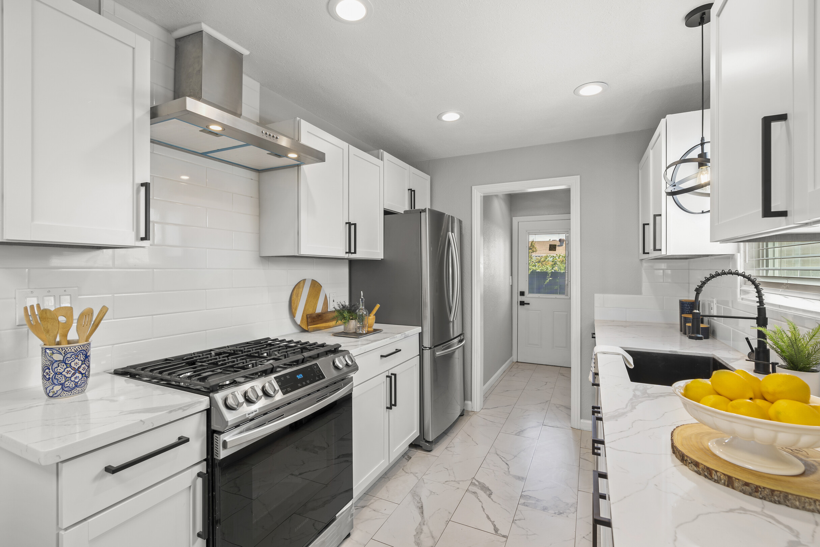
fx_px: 364
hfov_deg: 96.7
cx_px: 410
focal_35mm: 16
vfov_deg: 73.7
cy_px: 274
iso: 100
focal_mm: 16
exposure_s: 1
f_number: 6.7
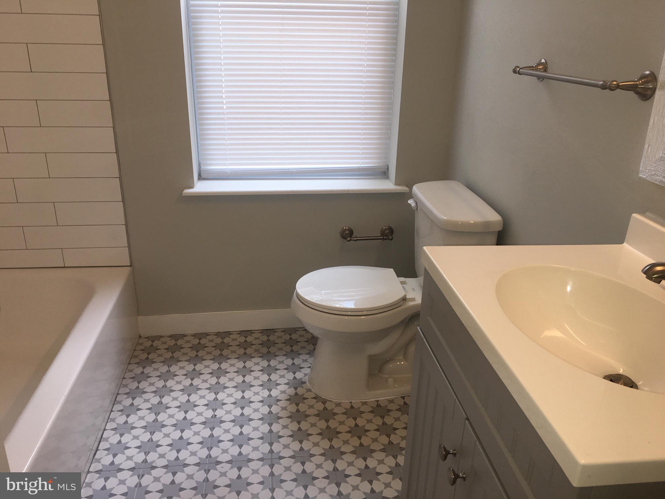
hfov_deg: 61.7
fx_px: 557
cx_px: 332
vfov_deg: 48.2
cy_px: 250
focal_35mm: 29
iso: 25
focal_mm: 4.15
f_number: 2.2
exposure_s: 1/33
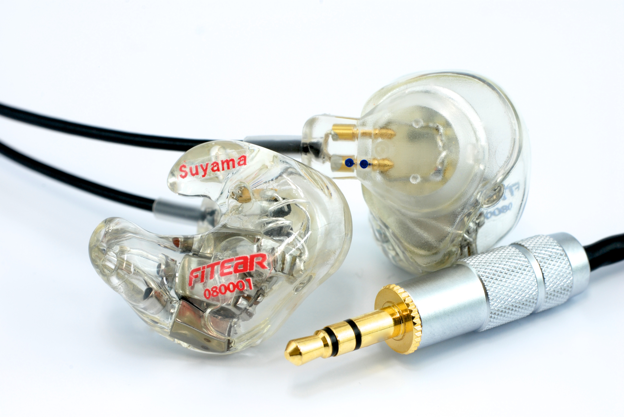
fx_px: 2603
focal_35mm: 150
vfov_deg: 9.2
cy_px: 208
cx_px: 312
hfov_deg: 13.7
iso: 100
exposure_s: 1/1.6
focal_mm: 100
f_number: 16
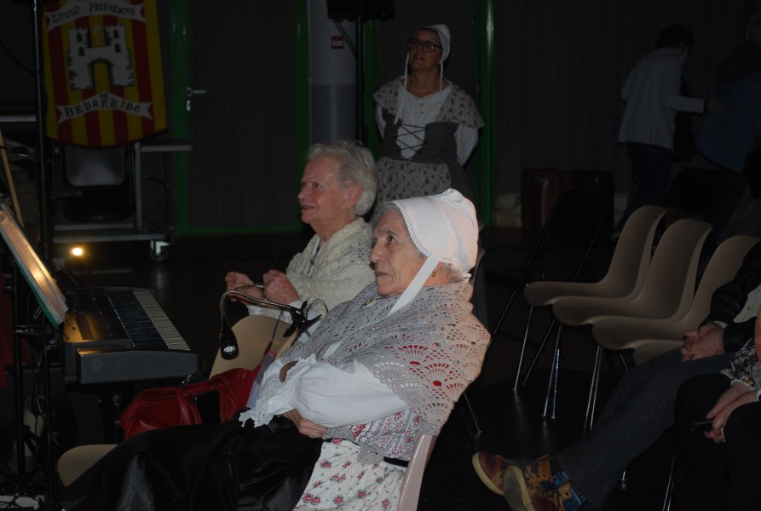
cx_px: 380
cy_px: 256
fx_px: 1748
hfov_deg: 24.6
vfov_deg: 16.6
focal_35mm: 82
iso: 320
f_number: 5.6
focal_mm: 55
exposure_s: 1/60
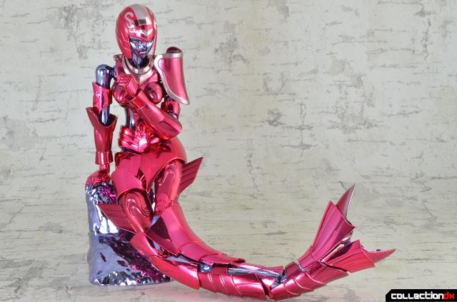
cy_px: 151
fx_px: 874
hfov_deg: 29.3
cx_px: 228
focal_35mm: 69
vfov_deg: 19.6
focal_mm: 46
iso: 100
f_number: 29
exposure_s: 1/1.6
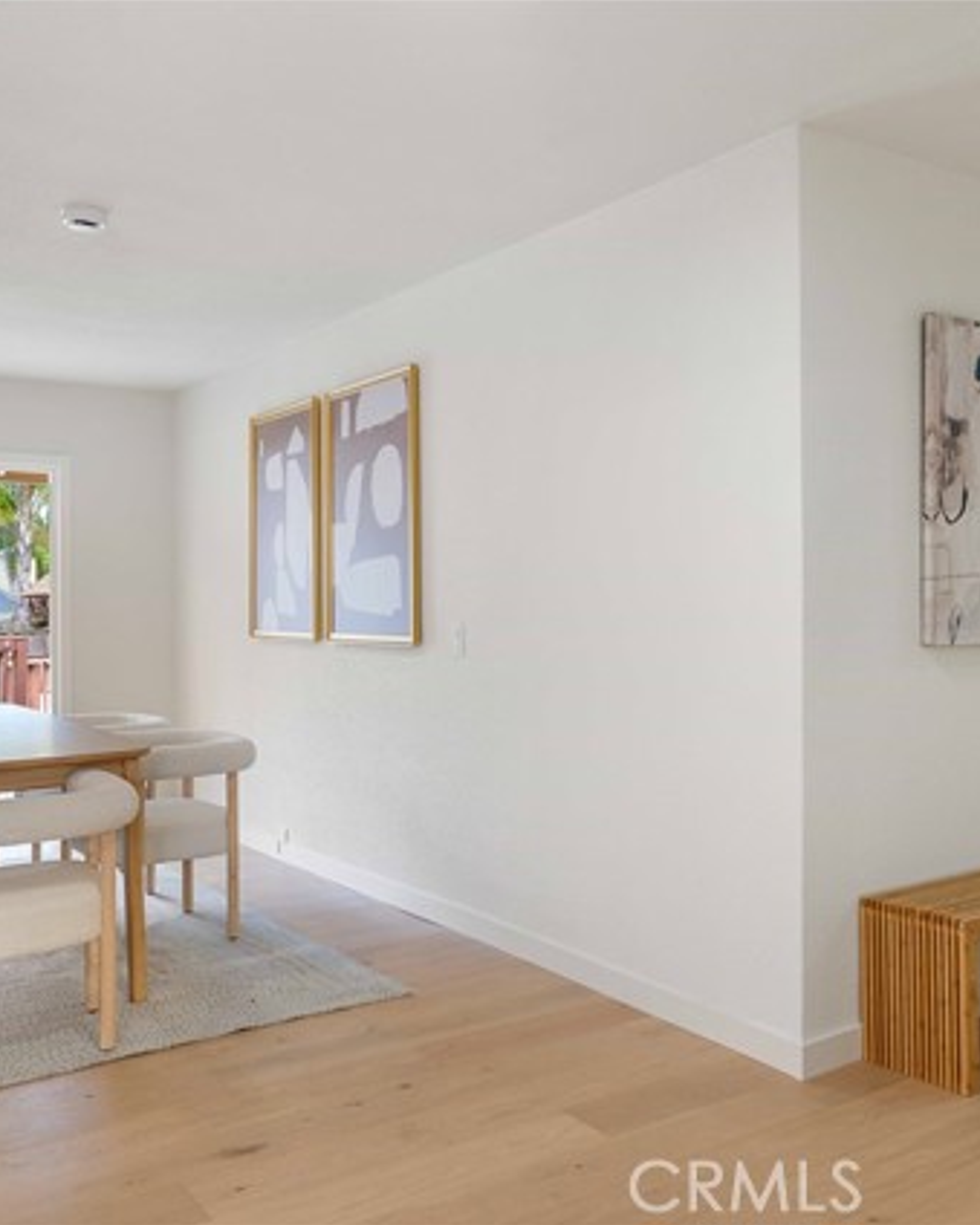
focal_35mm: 34
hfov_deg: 43.1
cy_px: 612
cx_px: 587
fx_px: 1233
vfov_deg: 52.9
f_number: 10
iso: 640
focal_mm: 24
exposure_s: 1/10
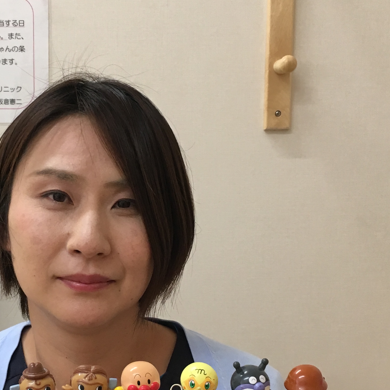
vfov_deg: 26.2
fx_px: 829
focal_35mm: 65
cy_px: 281
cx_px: 80
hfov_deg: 26.0
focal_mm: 4.15
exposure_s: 1/30
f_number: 2.2
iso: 40
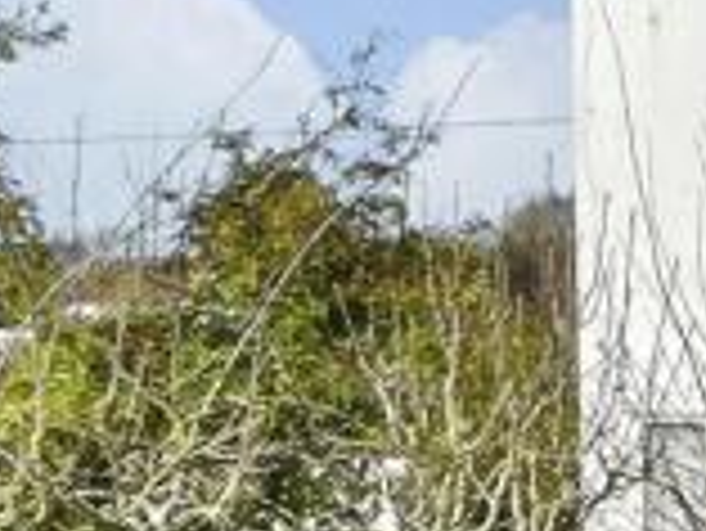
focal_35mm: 157
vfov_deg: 9.5
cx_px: 2131
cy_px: 277
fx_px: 3204
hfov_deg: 9.6
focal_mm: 17
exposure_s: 1/500
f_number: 11
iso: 500
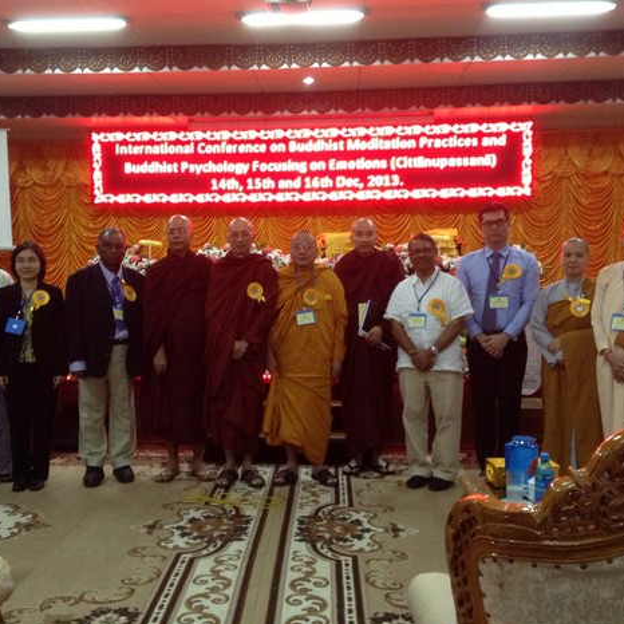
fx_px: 816
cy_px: 309
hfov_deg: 41.8
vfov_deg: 41.9
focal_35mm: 40
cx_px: 269
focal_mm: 3.3
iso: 250
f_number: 2.4
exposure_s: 1/17
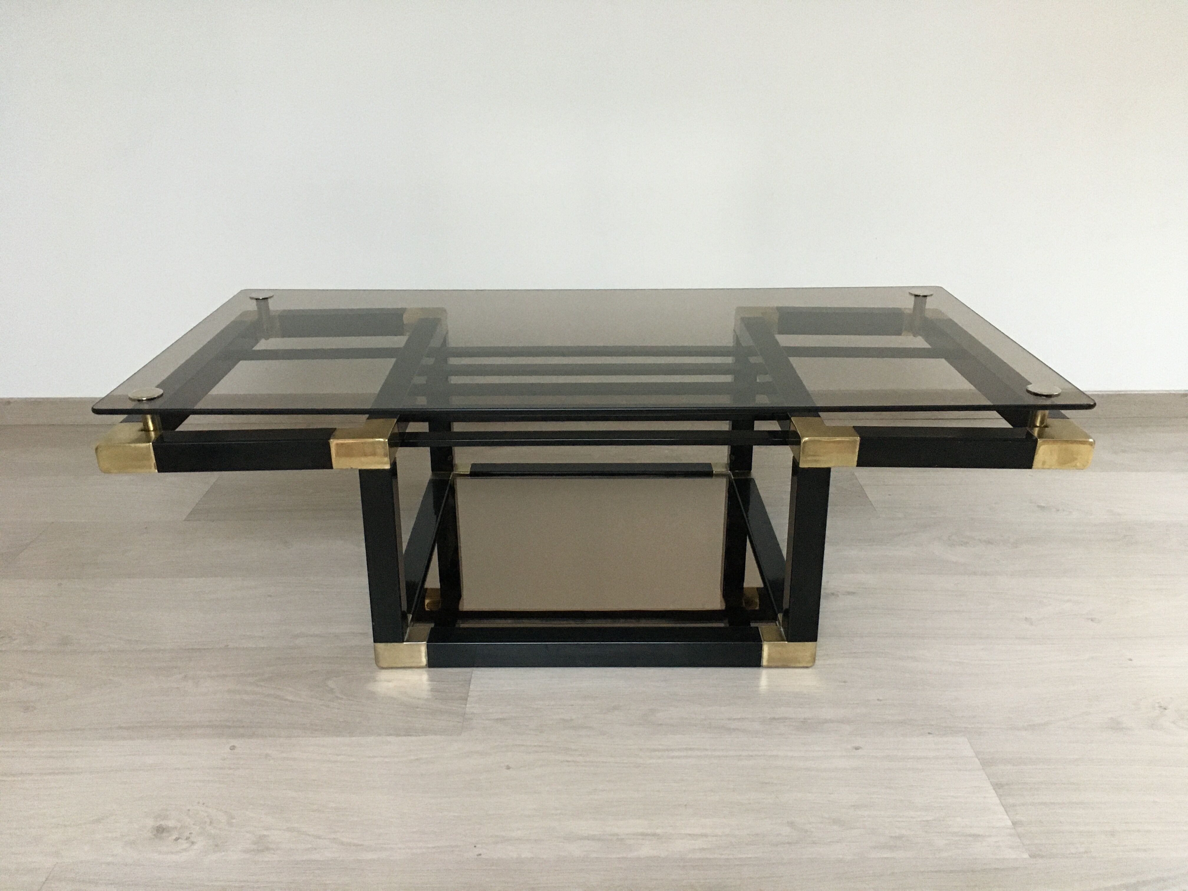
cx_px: 594
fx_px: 995
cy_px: 446
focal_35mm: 29
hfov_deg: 61.7
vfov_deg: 48.2
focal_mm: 4.15
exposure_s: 1/25
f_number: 2.2
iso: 250
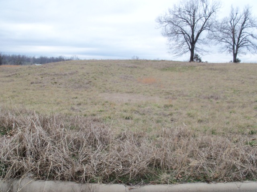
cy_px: 96
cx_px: 128
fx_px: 260
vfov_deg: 40.7
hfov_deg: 52.6
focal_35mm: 35
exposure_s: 1/640
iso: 80
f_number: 3
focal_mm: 6.3
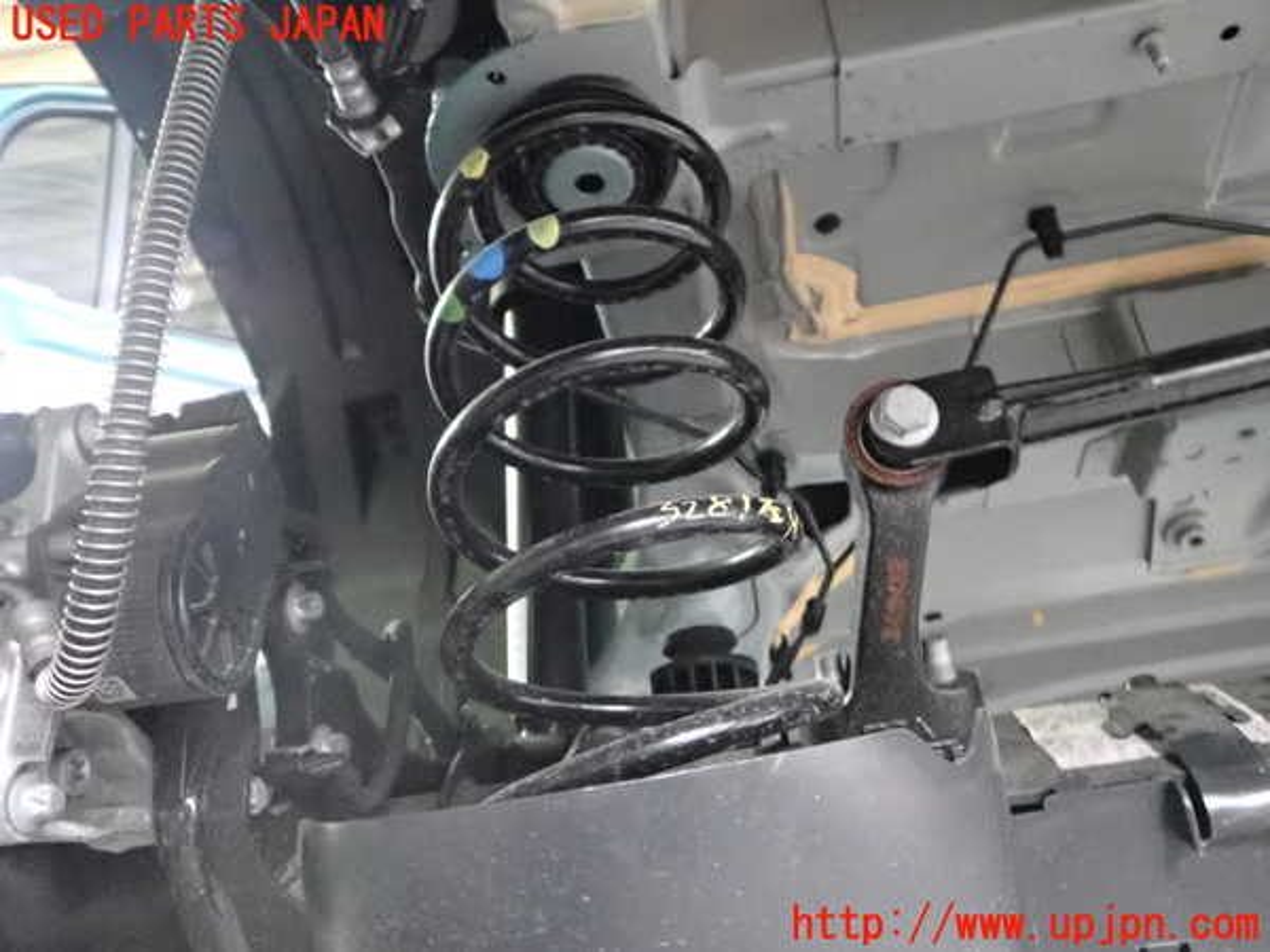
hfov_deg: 60.0
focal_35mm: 30
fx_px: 1101
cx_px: 635
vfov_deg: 46.8
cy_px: 476
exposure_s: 1/125
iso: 4000
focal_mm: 5.4
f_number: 2.3
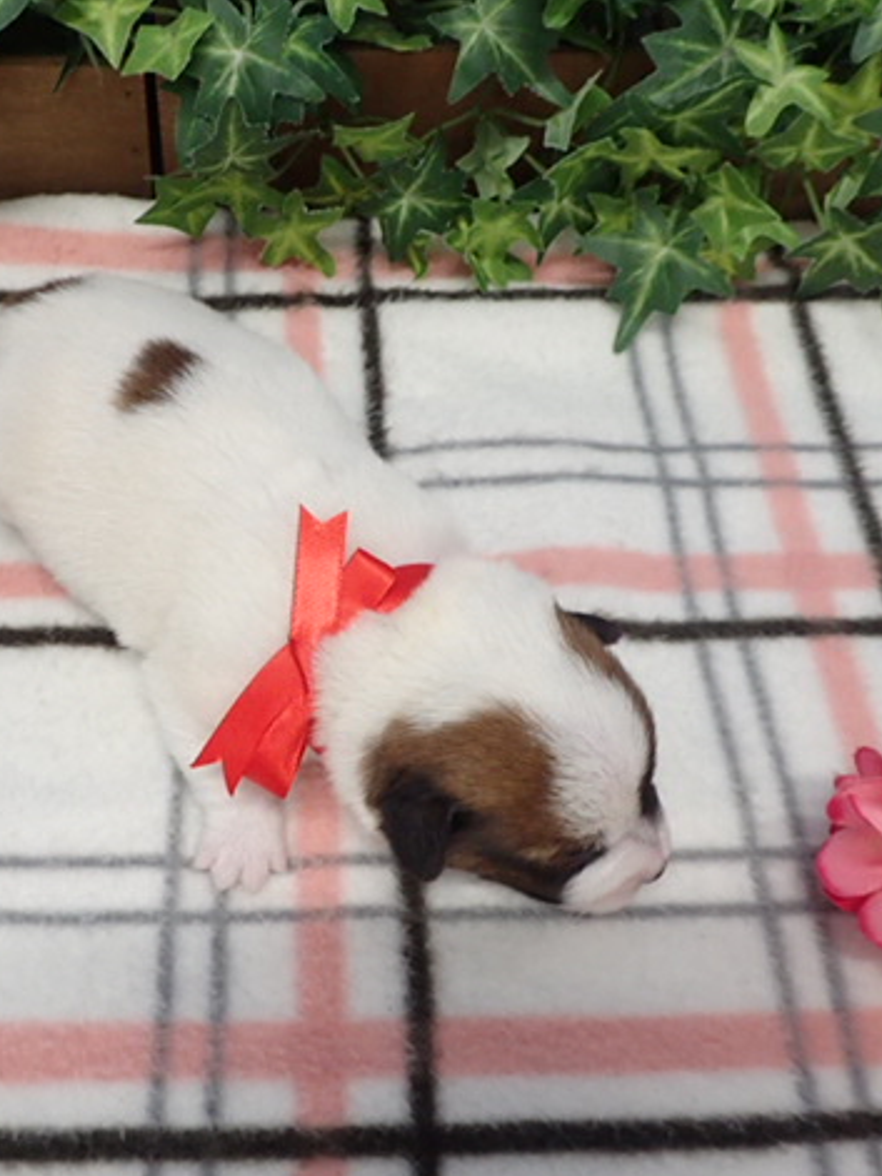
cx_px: 282
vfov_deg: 54.0
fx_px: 1156
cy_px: 592
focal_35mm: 34
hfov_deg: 41.2
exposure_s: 1/60
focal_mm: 4.5
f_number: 2.8
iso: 400
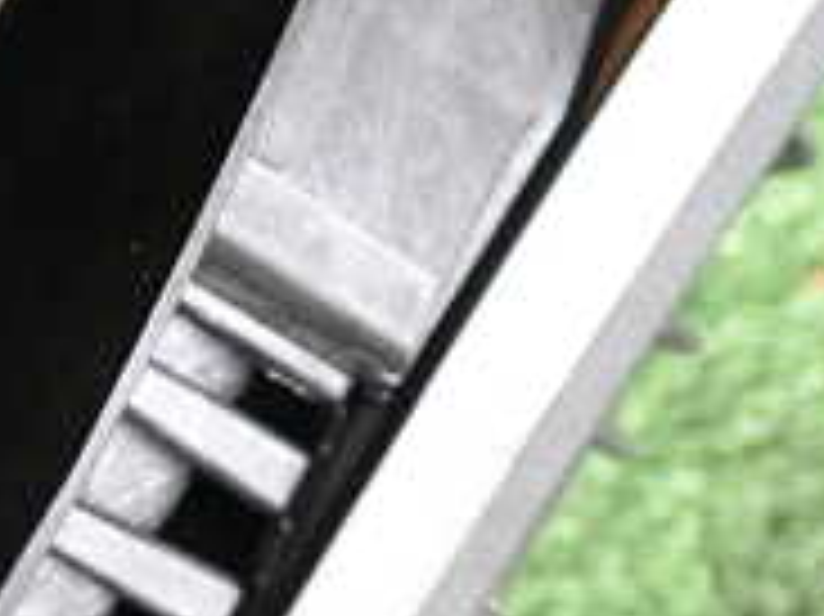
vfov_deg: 12.5
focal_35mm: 118
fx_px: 2807
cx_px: -284
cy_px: 270
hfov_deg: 15.8
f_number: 2.5
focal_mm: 6.37
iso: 250
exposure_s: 1/40
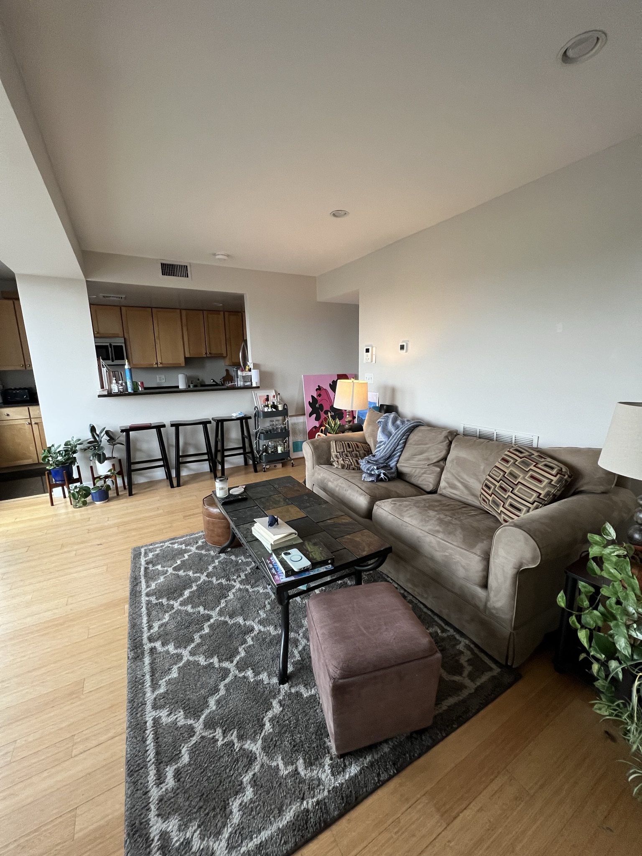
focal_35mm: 13
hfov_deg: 89.9
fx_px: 321
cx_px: 321
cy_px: 428
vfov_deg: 106.2
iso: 250
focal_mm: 1.57
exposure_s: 1/120
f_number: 1.8
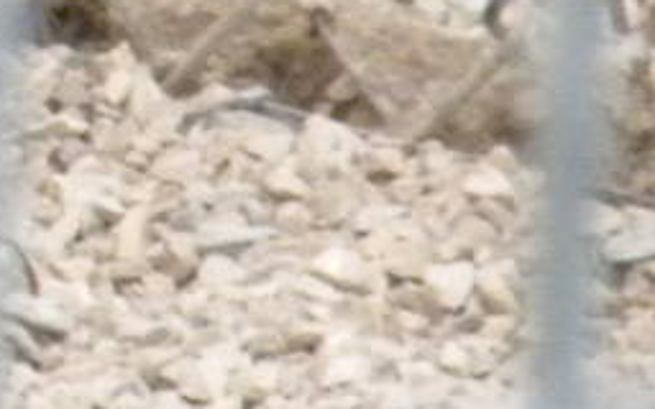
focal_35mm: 1722
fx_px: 30739
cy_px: -238
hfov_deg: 1.2
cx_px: -1307
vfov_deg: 0.8
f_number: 5.3
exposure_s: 1/296
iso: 458
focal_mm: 46.2
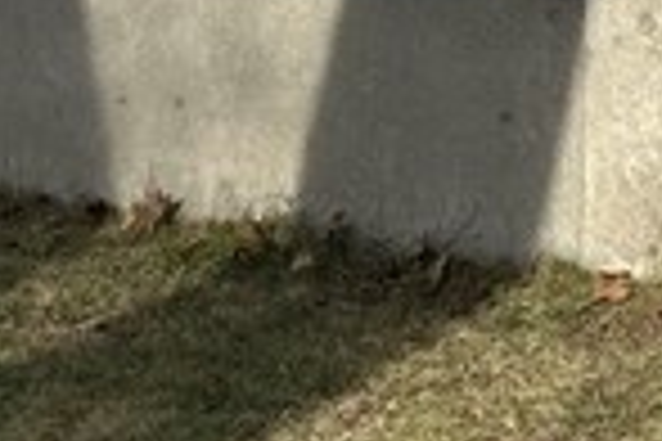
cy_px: -778
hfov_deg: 10.9
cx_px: 1279
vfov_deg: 7.2
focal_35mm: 174
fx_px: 3199
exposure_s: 1/4016
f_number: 1.78
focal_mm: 6.86
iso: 80
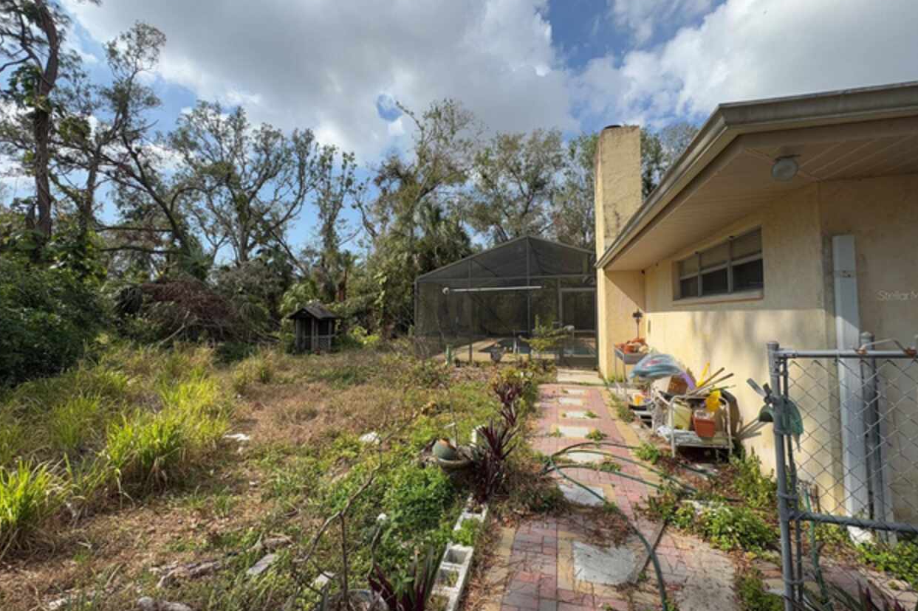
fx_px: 382
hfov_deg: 100.4
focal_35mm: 15
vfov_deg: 77.3
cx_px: 462
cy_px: 295
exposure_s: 1/1477
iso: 50
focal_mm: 2.22
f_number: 2.2
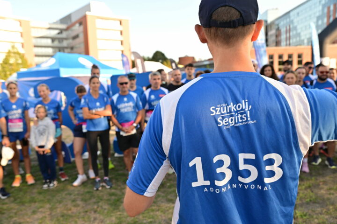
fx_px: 271
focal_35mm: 29
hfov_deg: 63.7
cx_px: 168
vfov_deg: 45.0
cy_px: 112
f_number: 4
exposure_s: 1/800
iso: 800
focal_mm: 29
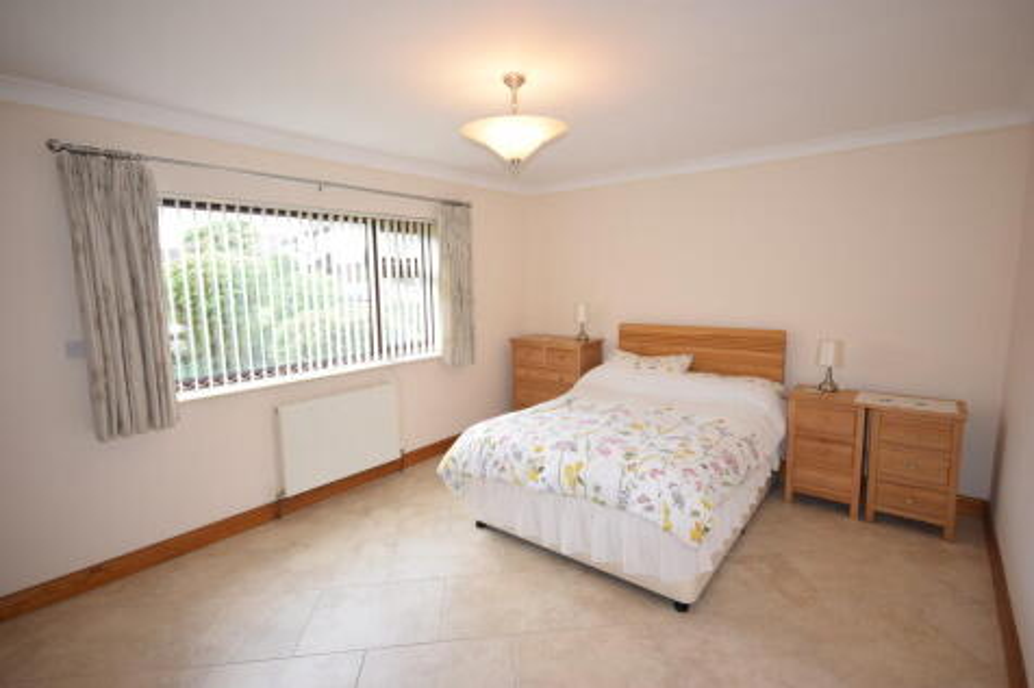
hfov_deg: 95.0
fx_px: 474
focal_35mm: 16
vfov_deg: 72.0
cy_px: 344
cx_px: 517
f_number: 5.6
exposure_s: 1/125
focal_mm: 11
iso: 400
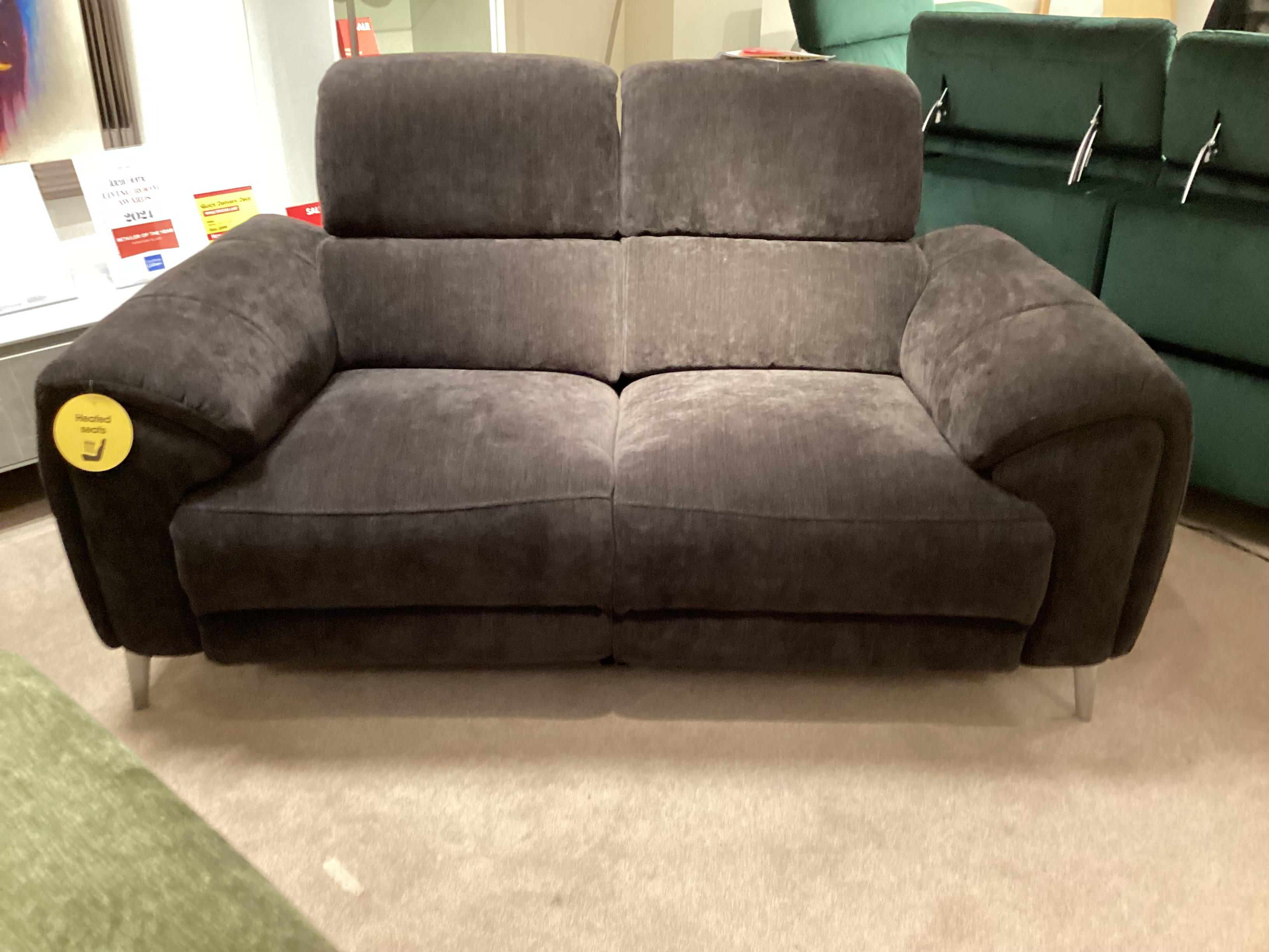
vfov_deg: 45.4
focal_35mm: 31
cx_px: 634
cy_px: 476
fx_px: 1136
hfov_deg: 58.4
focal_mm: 3.3
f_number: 2.4
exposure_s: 1/30
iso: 320
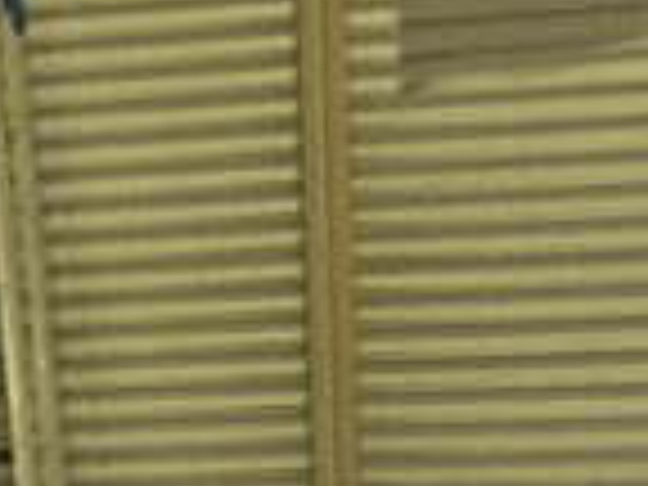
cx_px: 729
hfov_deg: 10.5
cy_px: 1584
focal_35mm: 185
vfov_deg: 7.0
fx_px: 3463
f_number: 1.5
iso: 100
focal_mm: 5.7
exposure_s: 1/98
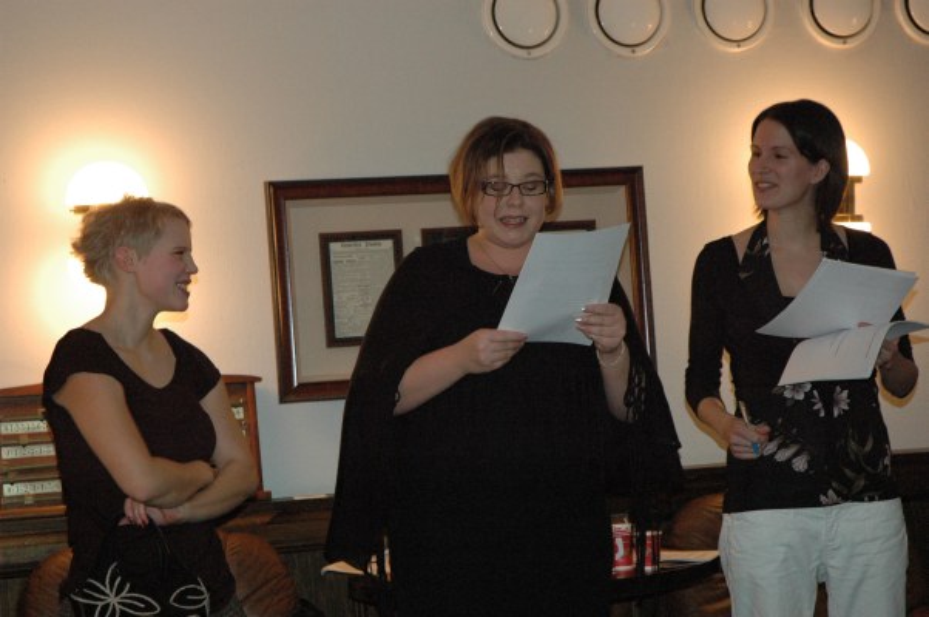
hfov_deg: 26.0
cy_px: 308
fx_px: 2011
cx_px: 464
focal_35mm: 78
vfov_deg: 17.5
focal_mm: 52
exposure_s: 1/60
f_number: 5
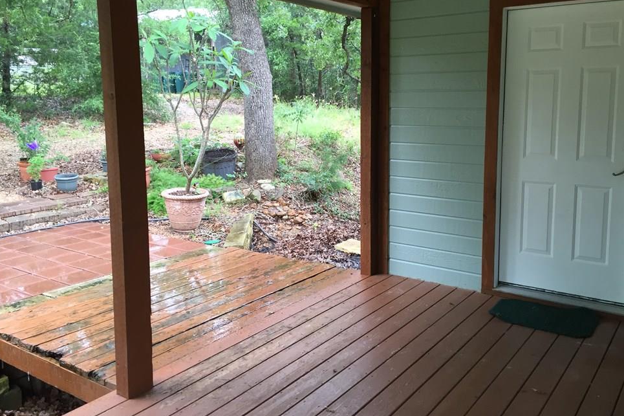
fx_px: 555
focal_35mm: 32
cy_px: 172
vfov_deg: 41.0
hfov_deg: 58.7
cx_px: 327
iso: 32
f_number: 2.2
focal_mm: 4.15
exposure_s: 1/30
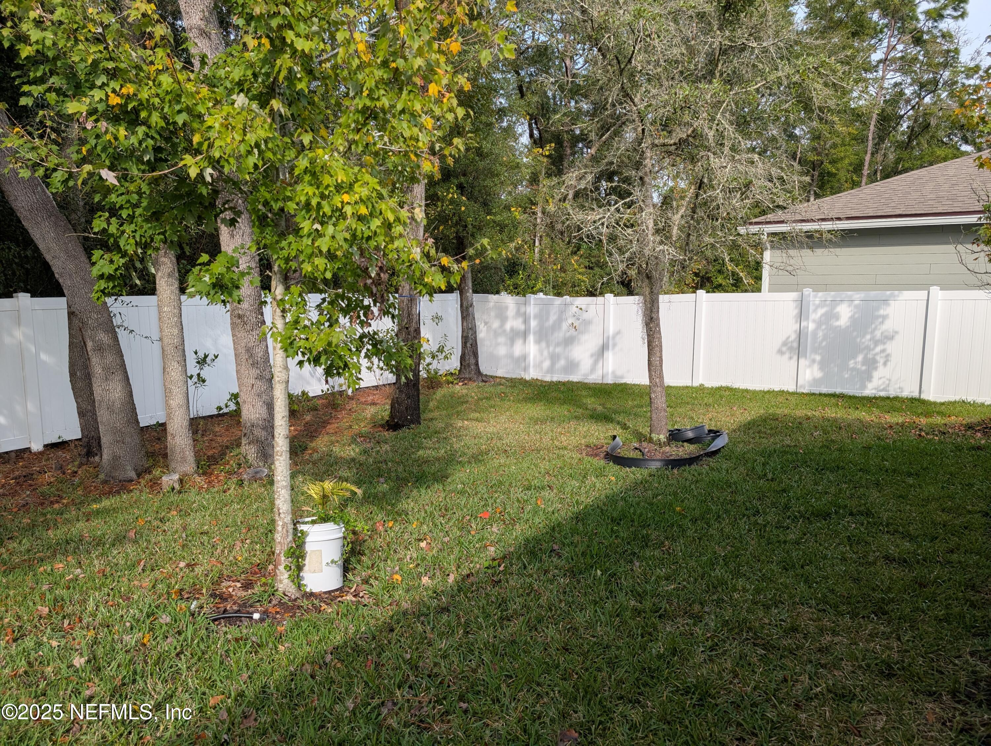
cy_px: 373
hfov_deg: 71.5
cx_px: 496
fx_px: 688
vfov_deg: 56.9
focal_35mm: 24
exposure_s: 1/756
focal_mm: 6.9
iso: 23
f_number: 1.68
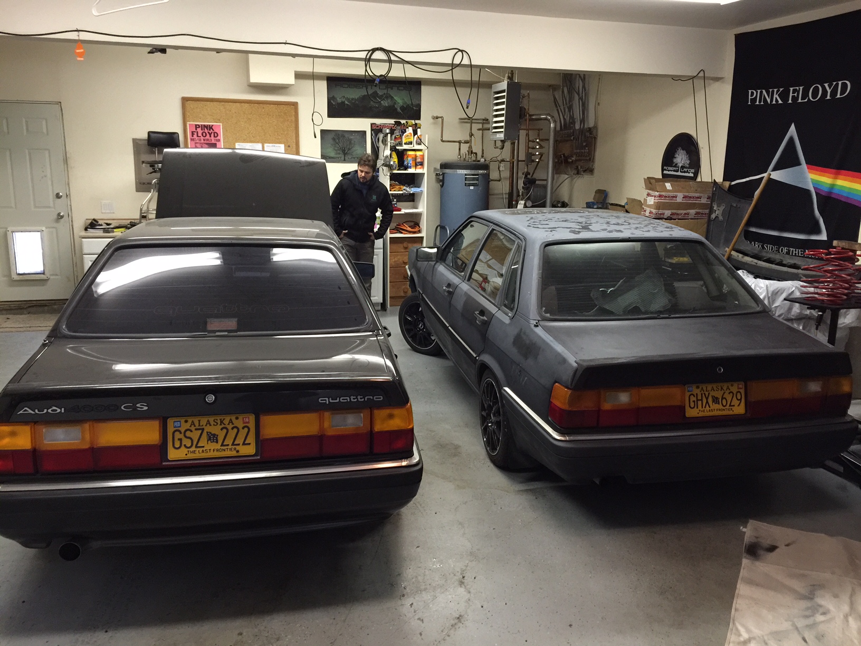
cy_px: 323
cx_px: 430
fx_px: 721
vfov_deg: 48.2
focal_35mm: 29
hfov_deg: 61.7
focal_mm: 4.15
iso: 125
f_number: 2.2
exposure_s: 1/15
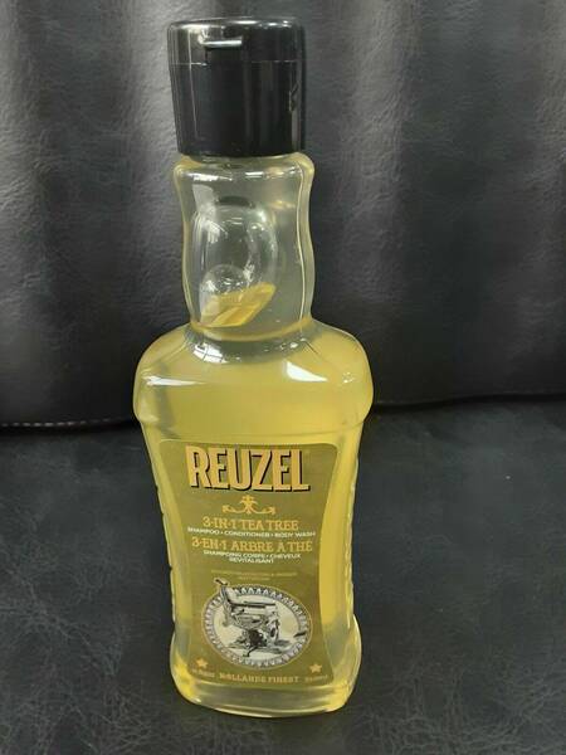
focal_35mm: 28
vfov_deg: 63.4
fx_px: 610
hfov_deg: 49.7
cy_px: 378
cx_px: 283
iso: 160
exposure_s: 1/33
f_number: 1.9
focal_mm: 2.9
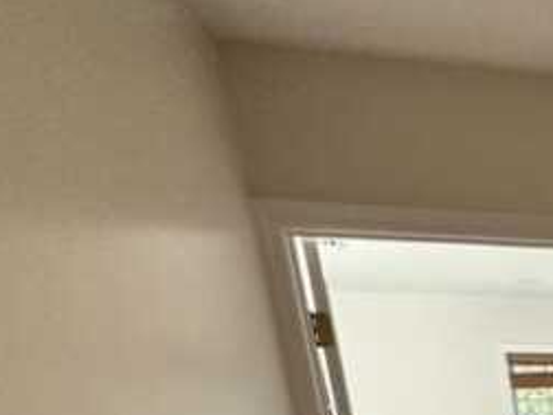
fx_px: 911
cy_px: 764
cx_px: 869
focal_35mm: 57
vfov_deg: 19.0
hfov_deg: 24.5
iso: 250
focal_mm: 2.22
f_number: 2.2
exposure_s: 1/120
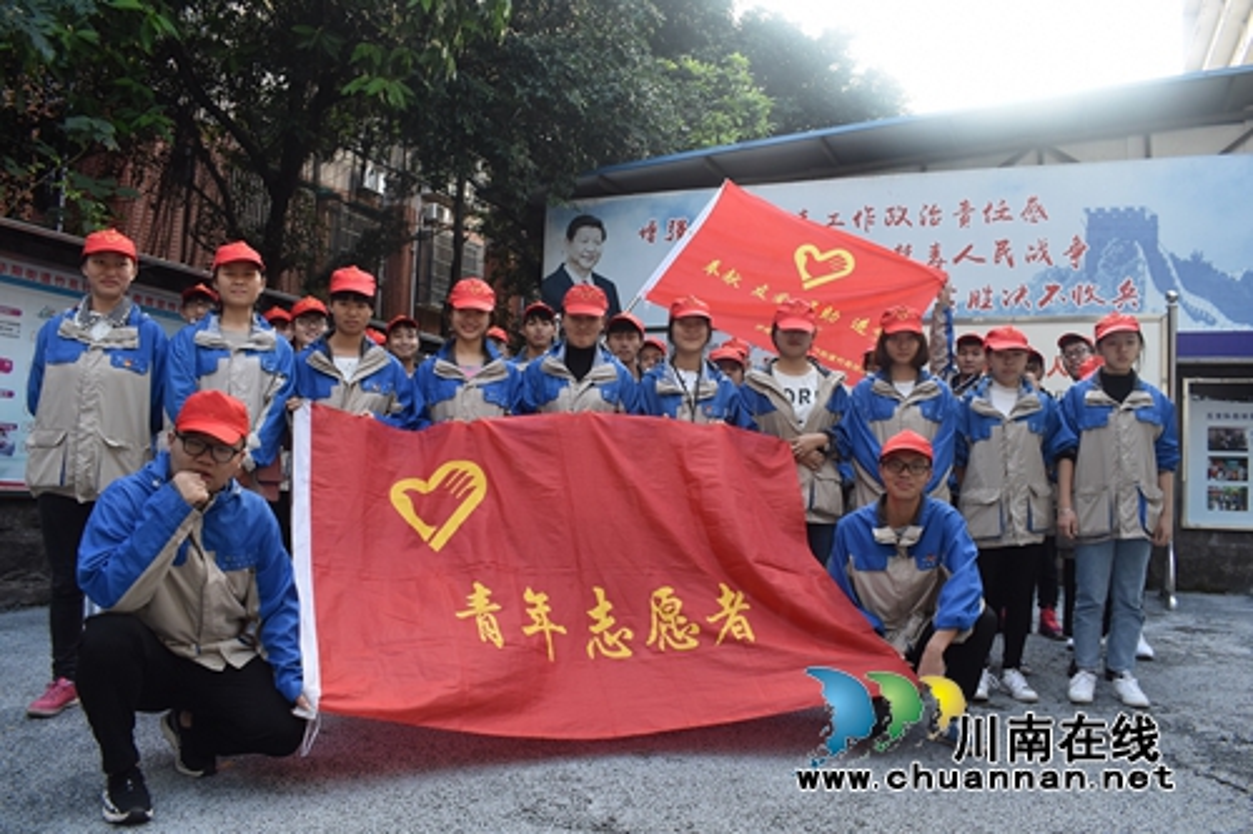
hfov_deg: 67.4
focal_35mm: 27
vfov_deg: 47.9
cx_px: 626
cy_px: 417
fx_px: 939
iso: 400
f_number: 6.3
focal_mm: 18
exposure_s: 1/160
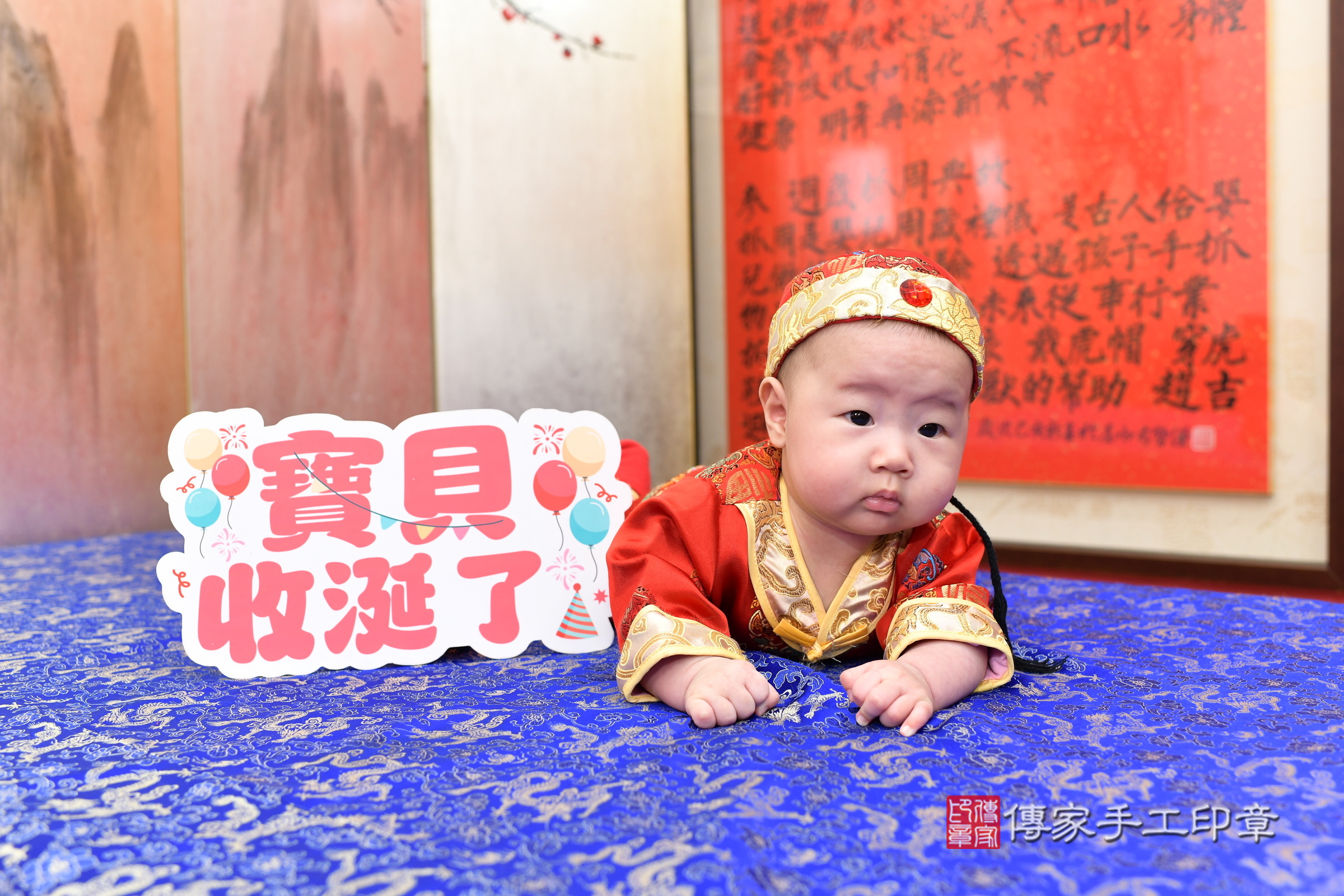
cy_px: 448
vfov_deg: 37.9
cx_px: 672
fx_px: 1307
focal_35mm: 35
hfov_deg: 54.4
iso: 800
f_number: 4.5
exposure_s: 1/200
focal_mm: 35
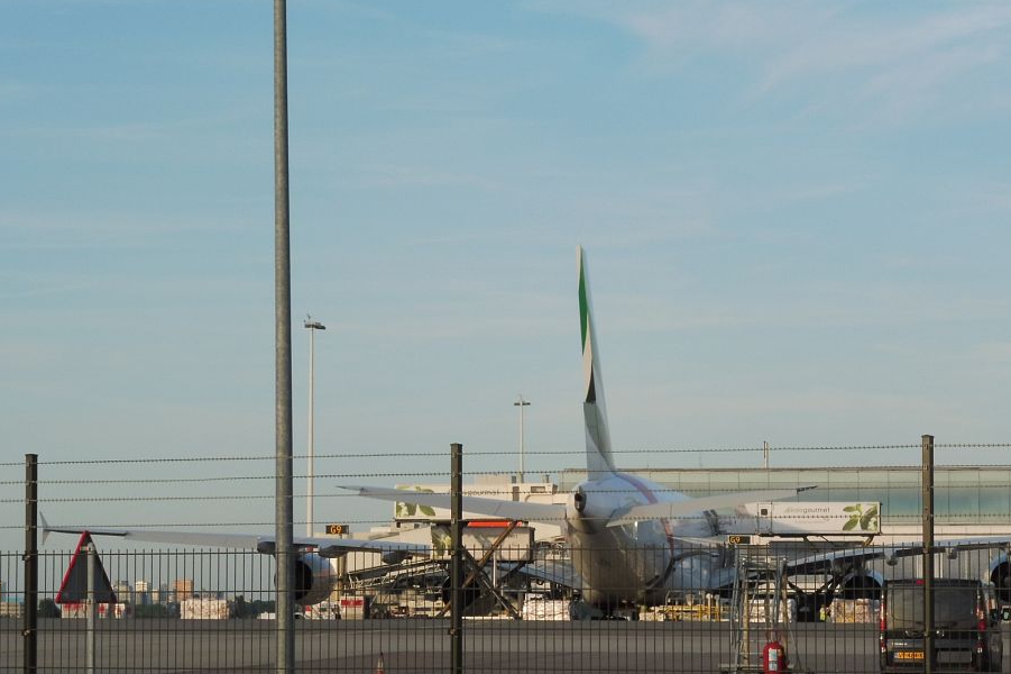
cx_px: 540
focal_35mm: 144
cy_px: 368
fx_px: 4042
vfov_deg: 9.5
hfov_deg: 14.3
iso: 100
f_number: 7.1
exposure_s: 1/250
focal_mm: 21.8
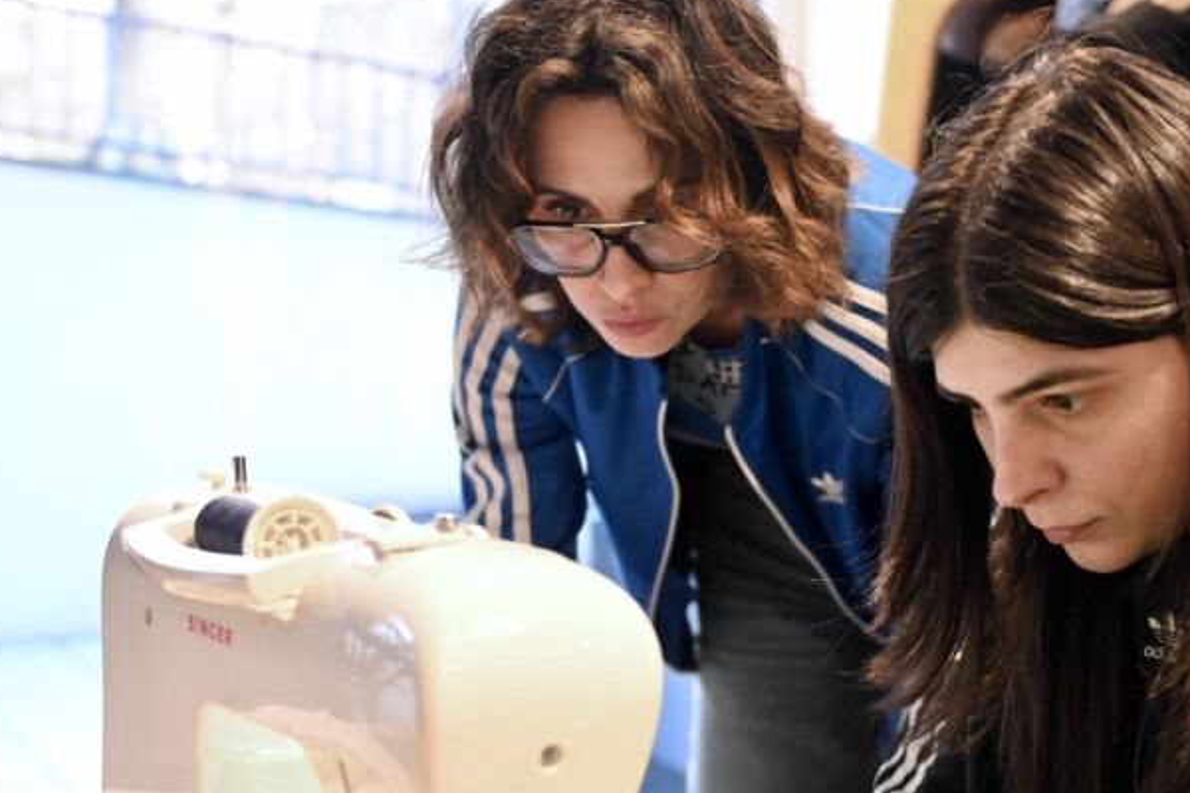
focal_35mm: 62
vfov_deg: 21.8
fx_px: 2049
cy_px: 573
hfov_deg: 32.1
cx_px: 811
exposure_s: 1/250
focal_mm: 31
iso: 5000
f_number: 3.2
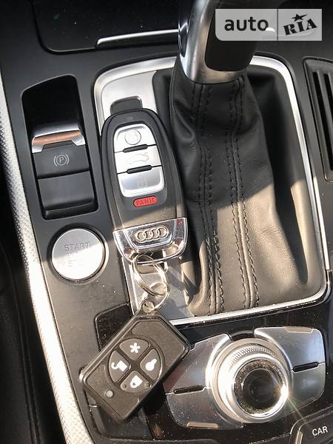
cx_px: 166
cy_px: 222
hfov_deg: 49.7
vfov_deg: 63.4
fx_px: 359
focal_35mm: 28
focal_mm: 4
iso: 20
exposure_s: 1/98
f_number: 1.8
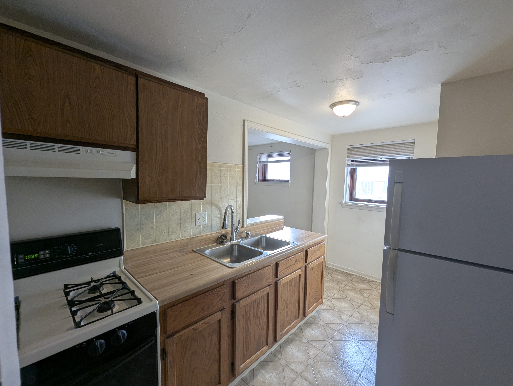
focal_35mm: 13
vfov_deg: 90.1
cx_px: 256
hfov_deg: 106.1
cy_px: 193
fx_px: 193
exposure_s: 1/59
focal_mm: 1.95
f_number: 2.2
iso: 69
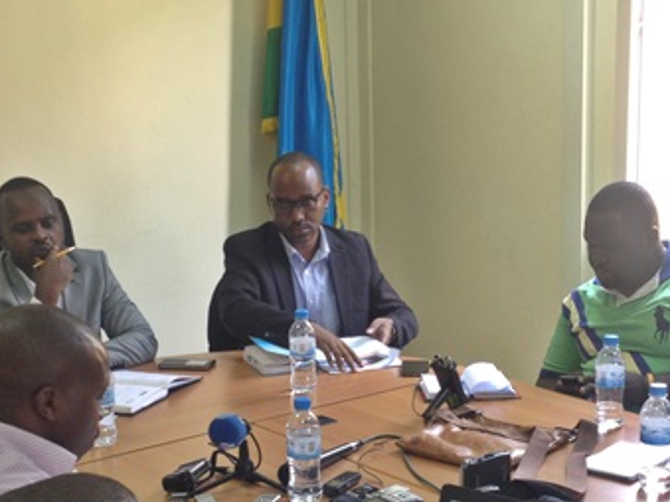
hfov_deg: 26.3
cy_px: 300
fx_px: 1432
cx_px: 339
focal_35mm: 74
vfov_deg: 19.9
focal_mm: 4.28
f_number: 2.4
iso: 50
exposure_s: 1/30
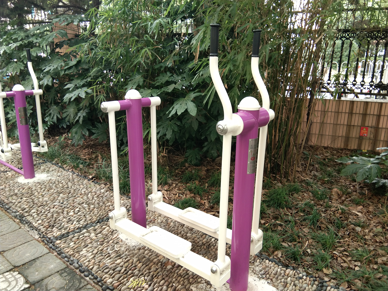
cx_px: 194
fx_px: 347
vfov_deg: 45.4
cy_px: 146
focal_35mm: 31
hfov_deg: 58.4
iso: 250
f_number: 2.2
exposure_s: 1/50
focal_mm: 3.69
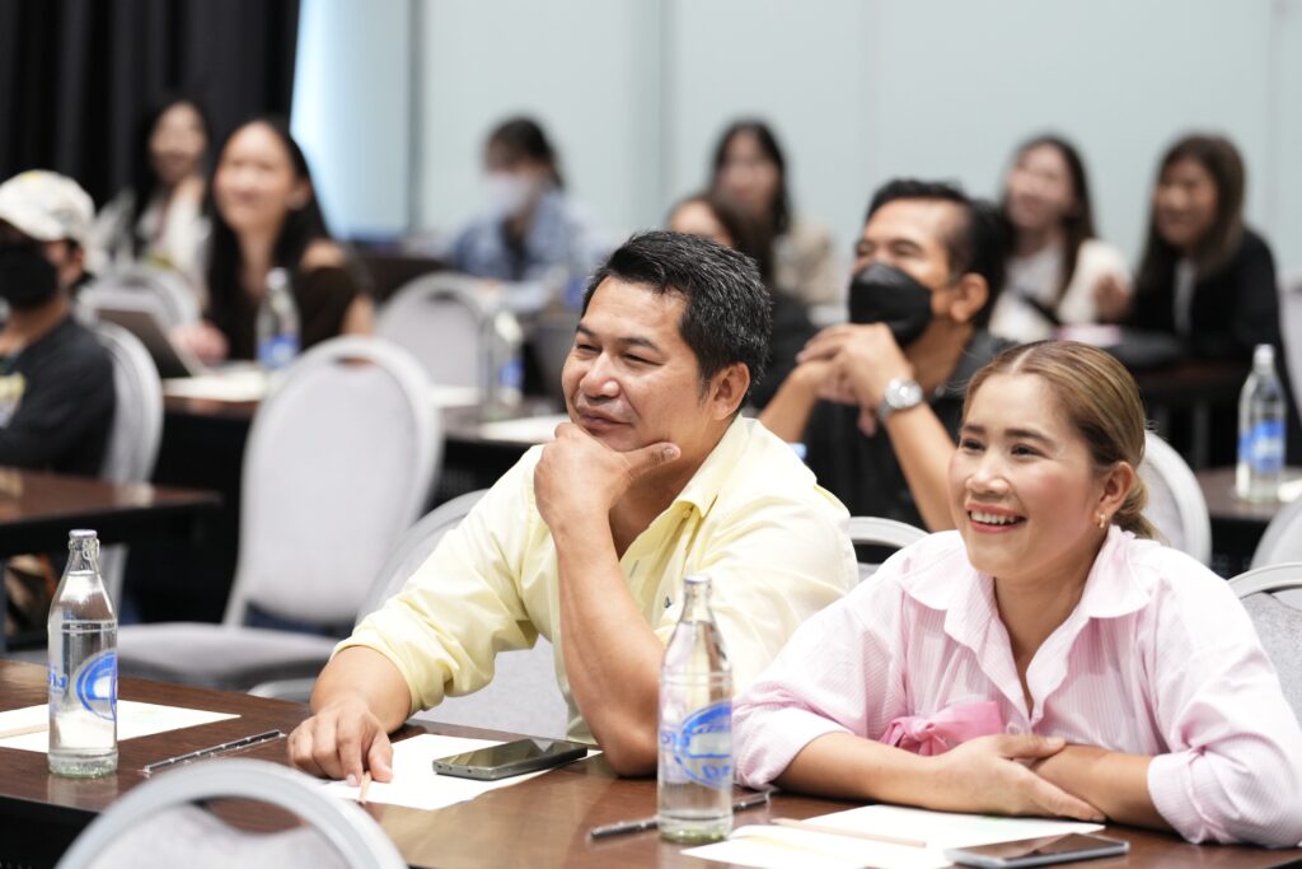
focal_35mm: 114
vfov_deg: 12.0
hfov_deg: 17.9
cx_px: 651
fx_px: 4123
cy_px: 434
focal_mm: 114
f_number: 2.8
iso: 1600
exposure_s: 1/125
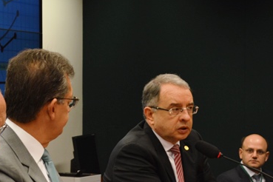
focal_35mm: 158
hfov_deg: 12.7
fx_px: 1198
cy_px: 127
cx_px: -55
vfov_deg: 8.7
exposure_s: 1/80
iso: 400
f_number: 5
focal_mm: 38
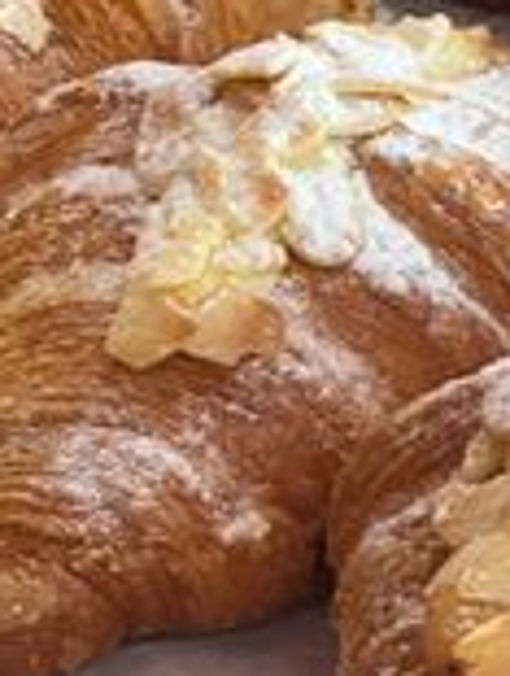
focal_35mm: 211
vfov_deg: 9.4
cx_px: 305
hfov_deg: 7.1
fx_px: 4128
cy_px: 262
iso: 125
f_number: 2.8
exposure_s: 1/33
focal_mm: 9
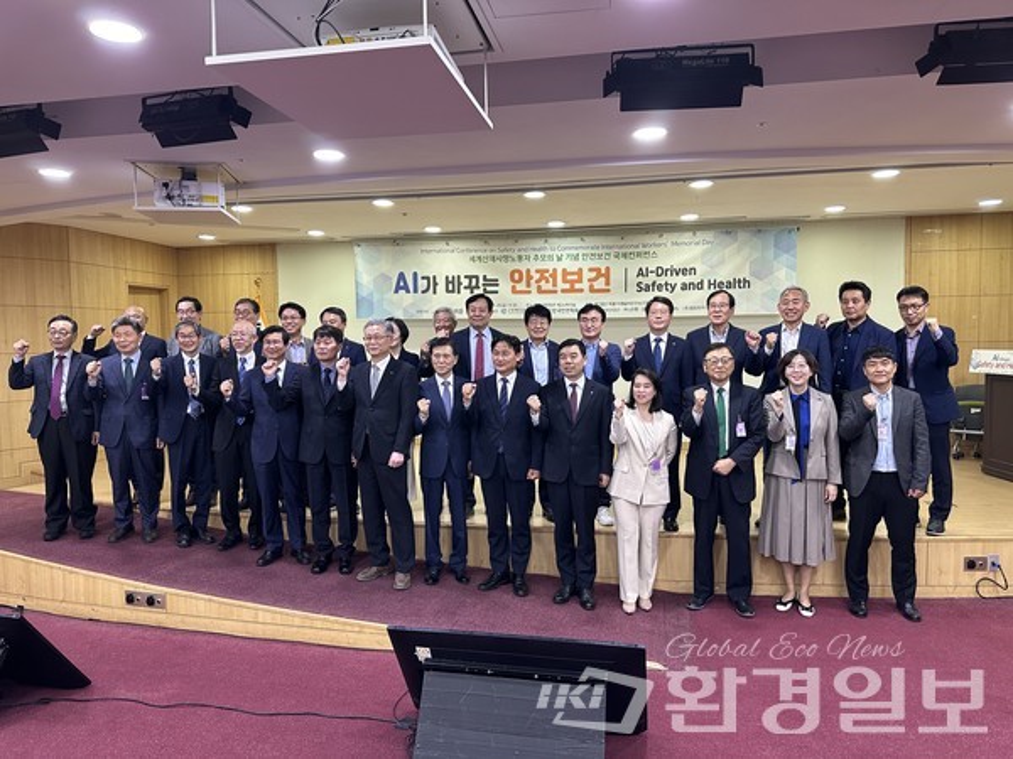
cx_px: 506
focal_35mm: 24
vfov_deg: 56.8
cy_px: 380
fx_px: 702
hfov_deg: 71.6
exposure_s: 1/60
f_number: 1.78
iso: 200
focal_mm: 6.86
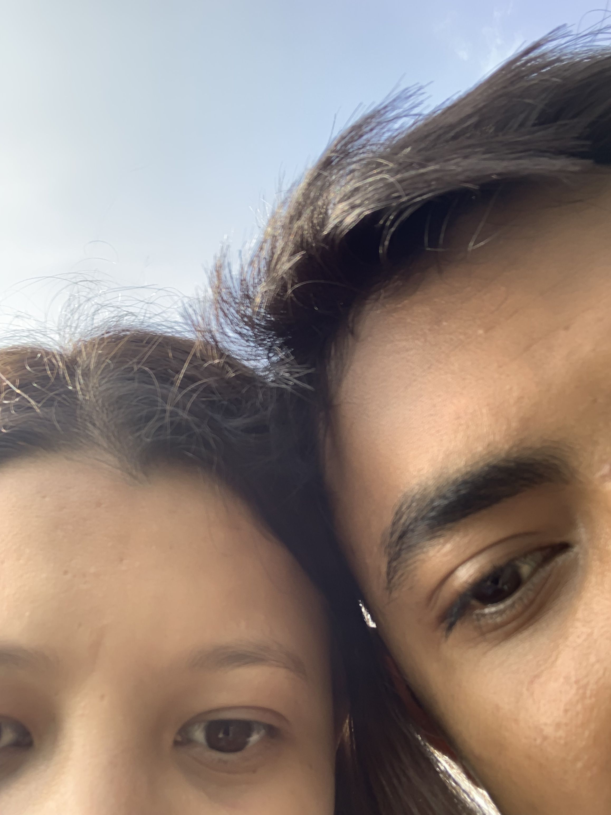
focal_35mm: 32
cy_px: 408
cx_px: 306
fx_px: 753
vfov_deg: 56.8
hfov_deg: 44.2
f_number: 2.2
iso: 16
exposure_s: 1/142
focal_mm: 2.87
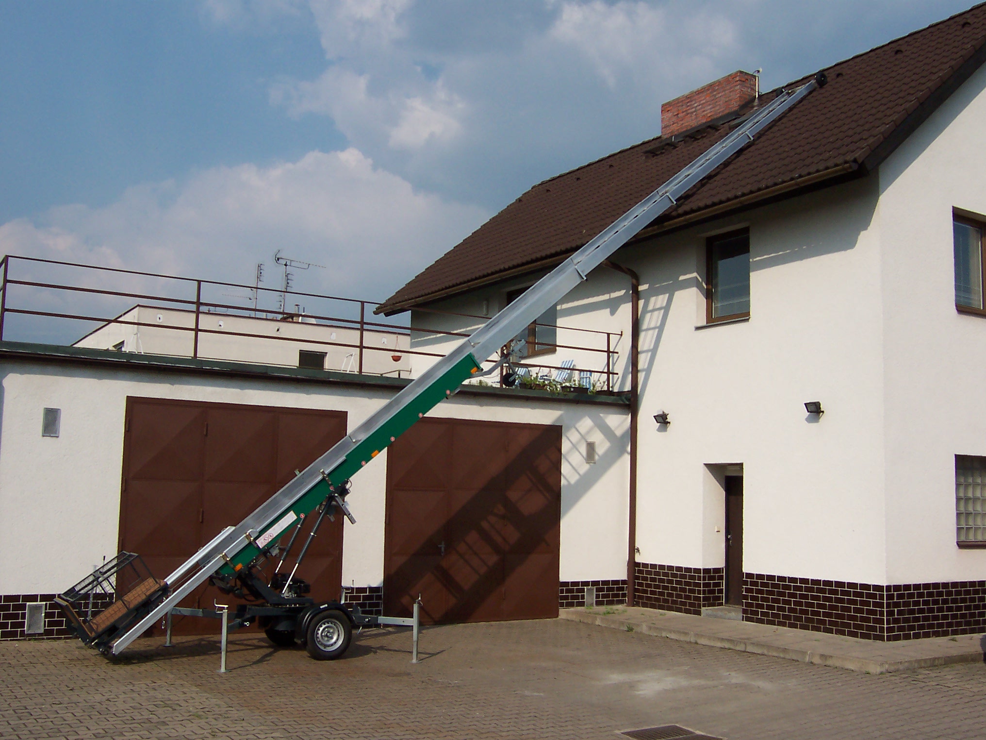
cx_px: 493
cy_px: 370
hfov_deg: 51.4
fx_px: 1025
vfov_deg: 39.7
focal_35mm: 36
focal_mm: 5.6
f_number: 5.6
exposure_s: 1/750
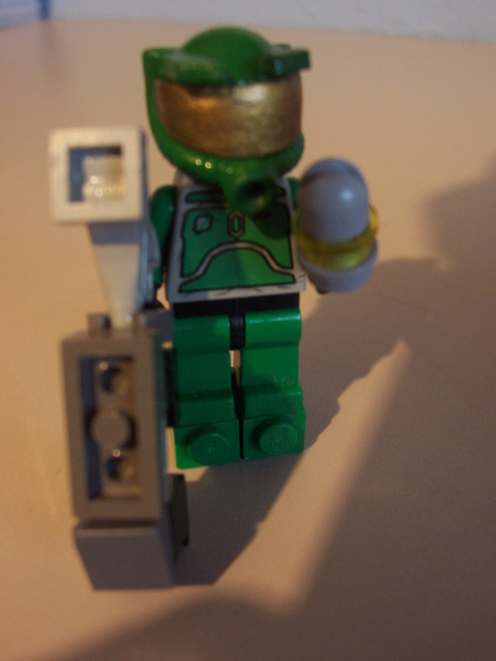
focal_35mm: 37
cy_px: 330
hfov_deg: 38.7
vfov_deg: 50.1
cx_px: 248
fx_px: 707
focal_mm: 5.6
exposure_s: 1/8
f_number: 2.8
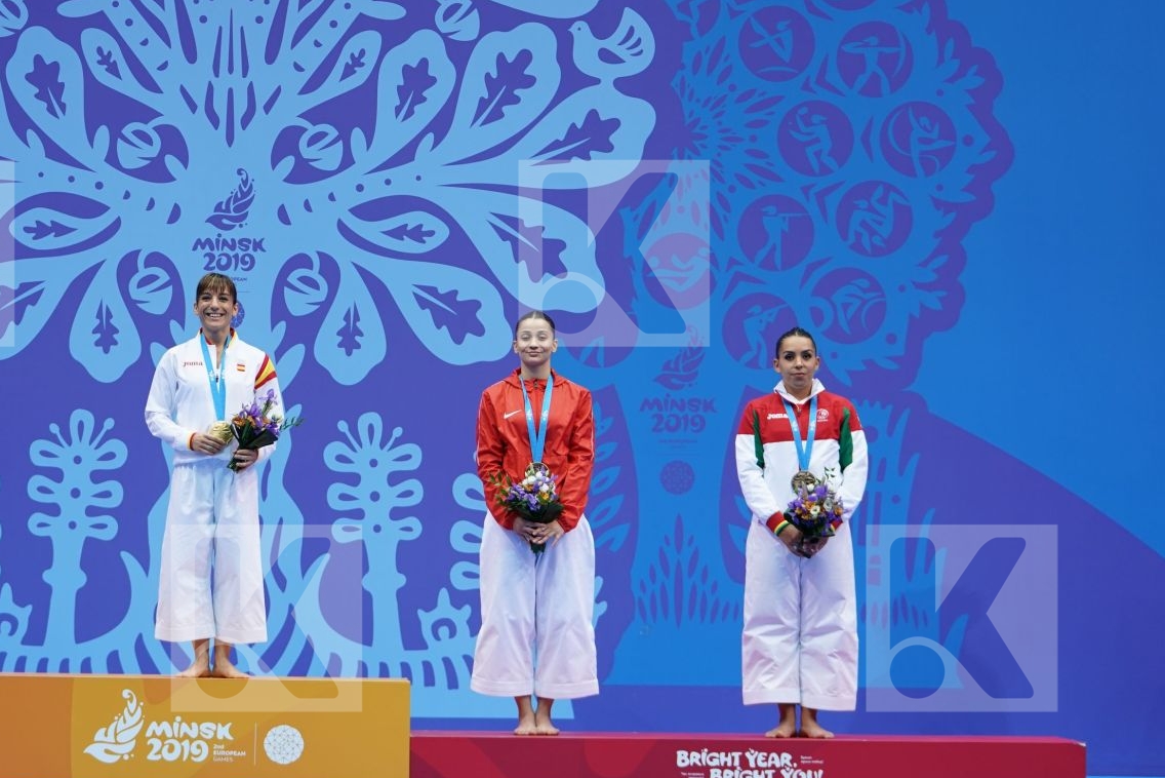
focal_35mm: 160
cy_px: 254
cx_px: 267
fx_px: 5179
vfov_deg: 8.6
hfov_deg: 12.8
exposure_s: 1/250
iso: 320
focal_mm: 101
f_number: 2.8
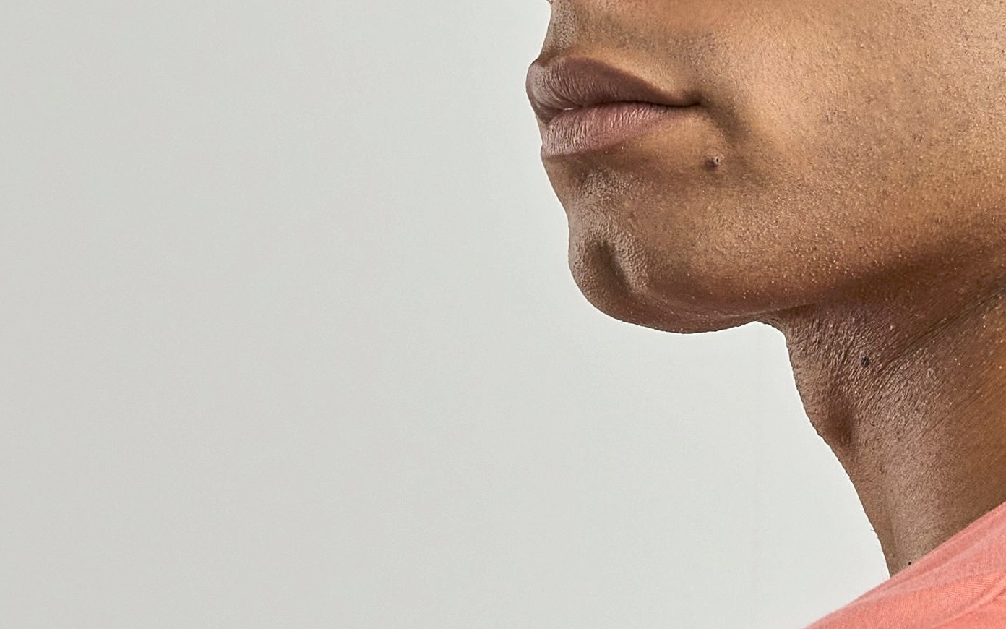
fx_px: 9322
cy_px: 321
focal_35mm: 340
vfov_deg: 3.9
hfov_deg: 6.2
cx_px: 841
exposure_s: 1/160
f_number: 9
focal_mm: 50
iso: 320
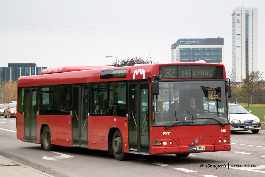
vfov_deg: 14.7
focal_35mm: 93
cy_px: 88
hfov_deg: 21.9
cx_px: 132
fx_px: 685
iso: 400
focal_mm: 62
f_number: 5.6
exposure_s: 1/320
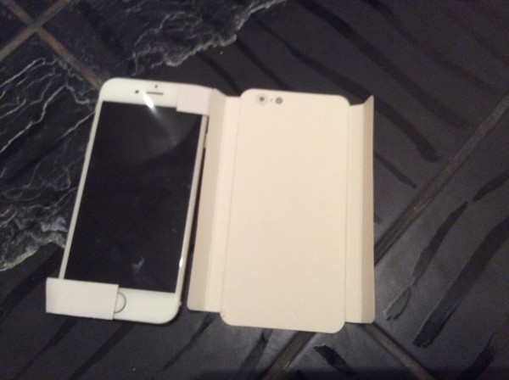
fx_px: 470
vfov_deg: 44.0
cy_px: 190
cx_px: 254
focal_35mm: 32
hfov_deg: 56.9
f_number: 2.4
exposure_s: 1/20
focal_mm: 3.3
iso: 320
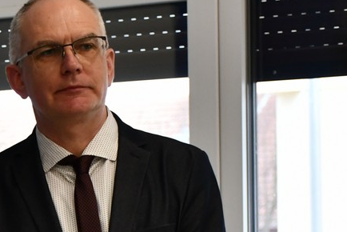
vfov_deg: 6.1
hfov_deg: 9.0
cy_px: 355
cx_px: -195
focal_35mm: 221
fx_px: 2132
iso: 800
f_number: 4.5
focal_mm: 40
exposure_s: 1/200
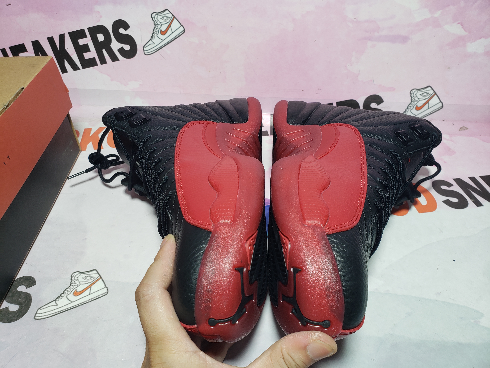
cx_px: 245
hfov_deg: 67.3
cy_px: 184
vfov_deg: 53.1
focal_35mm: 26
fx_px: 368
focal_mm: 4.3
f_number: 2.4
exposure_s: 1/130
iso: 50
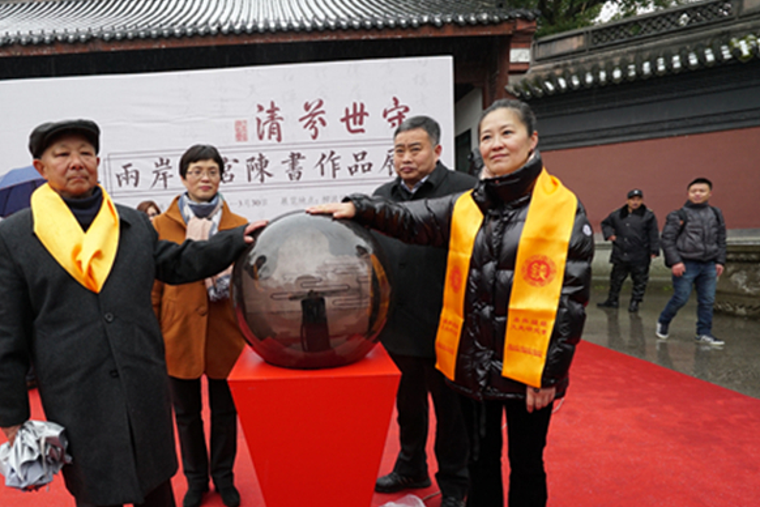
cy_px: 299
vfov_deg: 56.9
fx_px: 464
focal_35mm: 22
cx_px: 289
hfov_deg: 77.3
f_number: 6.3
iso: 640
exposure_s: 1/125
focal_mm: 16
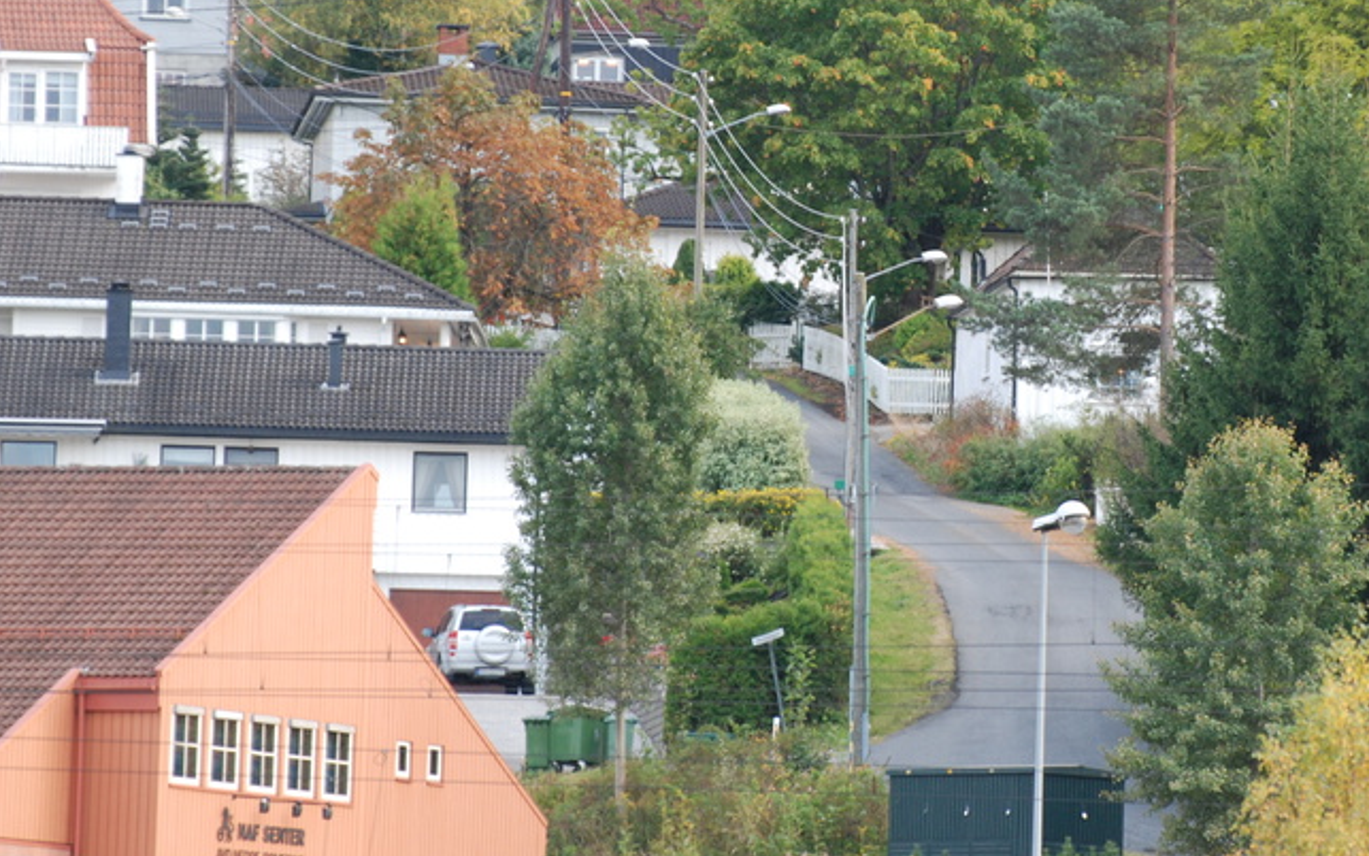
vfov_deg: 2.9
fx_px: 17201
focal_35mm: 461
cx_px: 960
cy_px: 285
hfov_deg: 4.6
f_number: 5.3
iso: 400
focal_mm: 200
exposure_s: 1/40
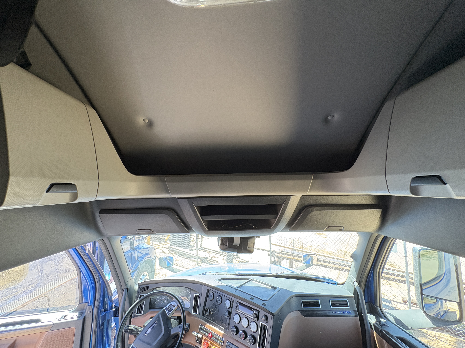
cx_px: 232
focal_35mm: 14
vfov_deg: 85.7
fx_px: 188
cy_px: 174
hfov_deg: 102.1
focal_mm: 2.22
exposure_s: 1/60
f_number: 2.2
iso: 320
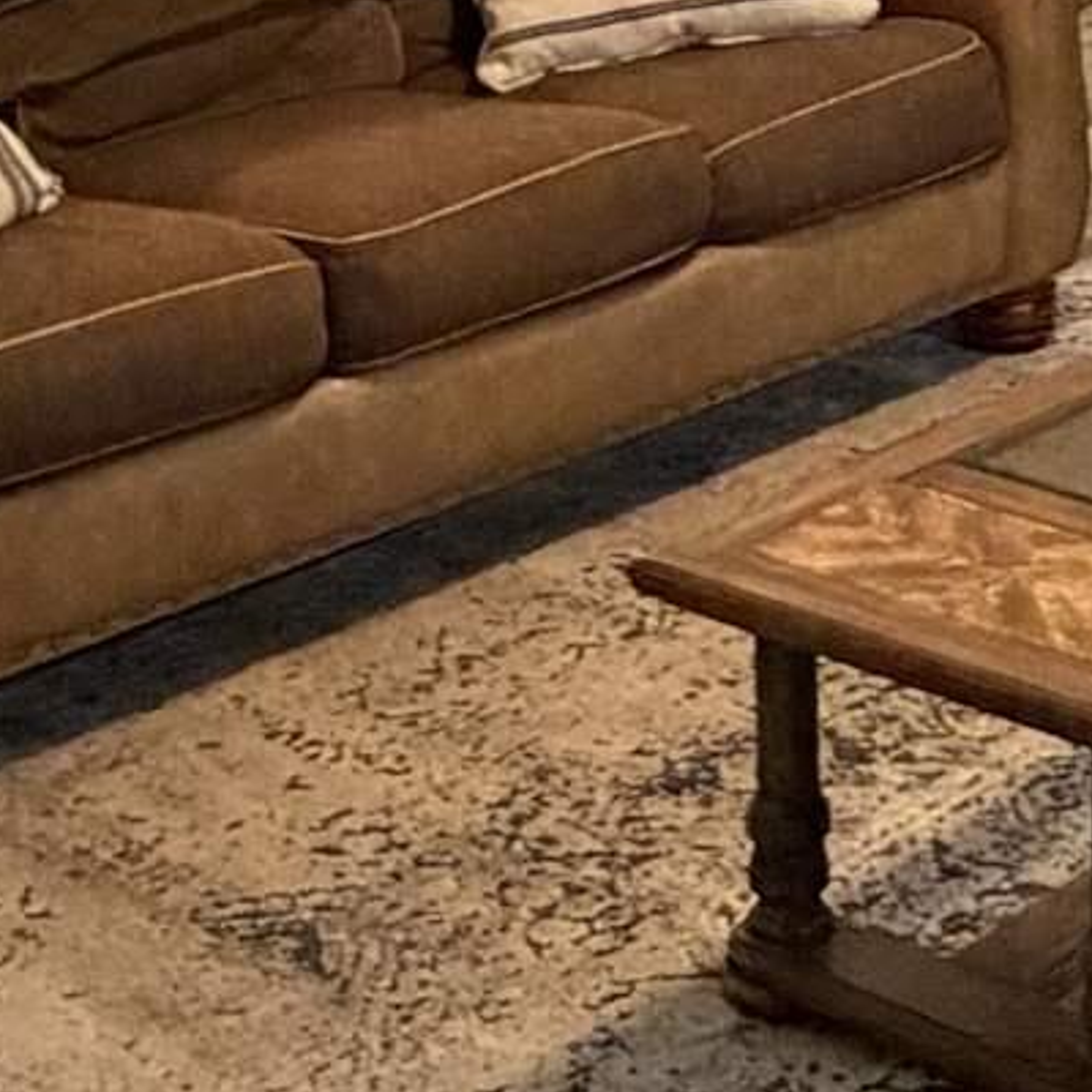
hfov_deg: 18.0
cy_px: -207
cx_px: 986
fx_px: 3391
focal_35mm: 95
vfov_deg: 17.5
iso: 500
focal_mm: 2.22
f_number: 2.2
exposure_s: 1/60
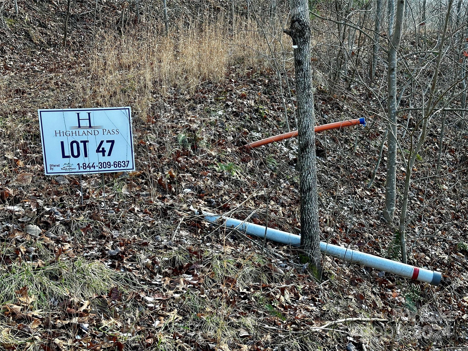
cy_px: 176
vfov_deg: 30.3
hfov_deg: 39.7
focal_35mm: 48
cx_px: 234
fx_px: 649
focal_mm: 6.86
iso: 64
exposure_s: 1/313
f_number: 1.78
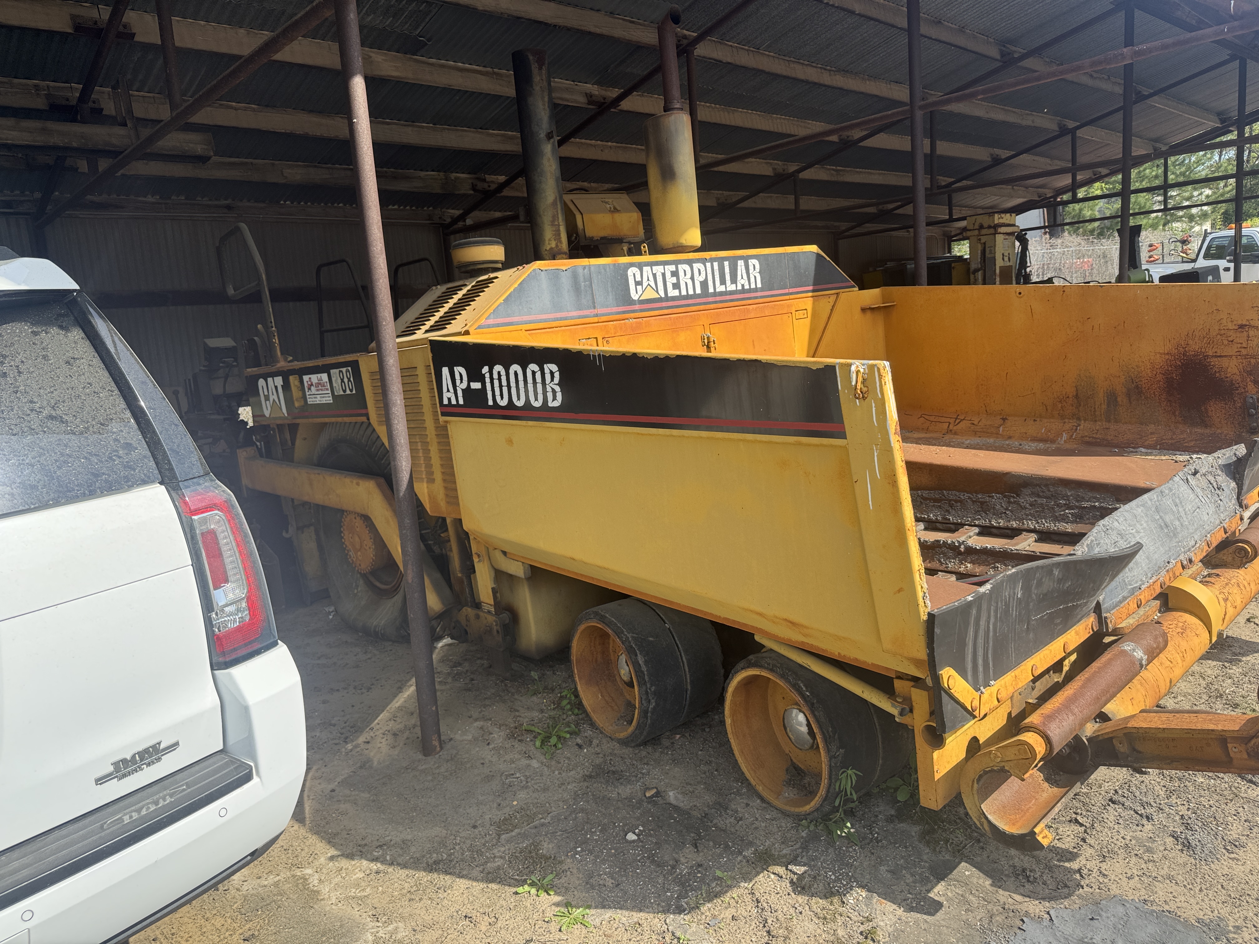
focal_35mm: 24
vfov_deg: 56.8
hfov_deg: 71.6
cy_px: 472
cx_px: 630
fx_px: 873
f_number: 1.78
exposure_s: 1/1560
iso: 80
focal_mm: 6.76
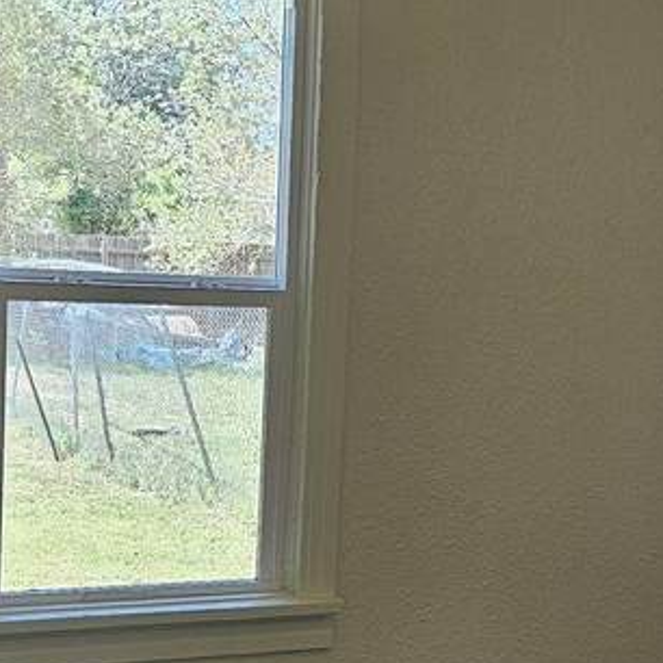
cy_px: 448
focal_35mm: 85
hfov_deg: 20.3
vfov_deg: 20.3
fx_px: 1842
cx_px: 448
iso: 50
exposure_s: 1/120
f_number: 1.8
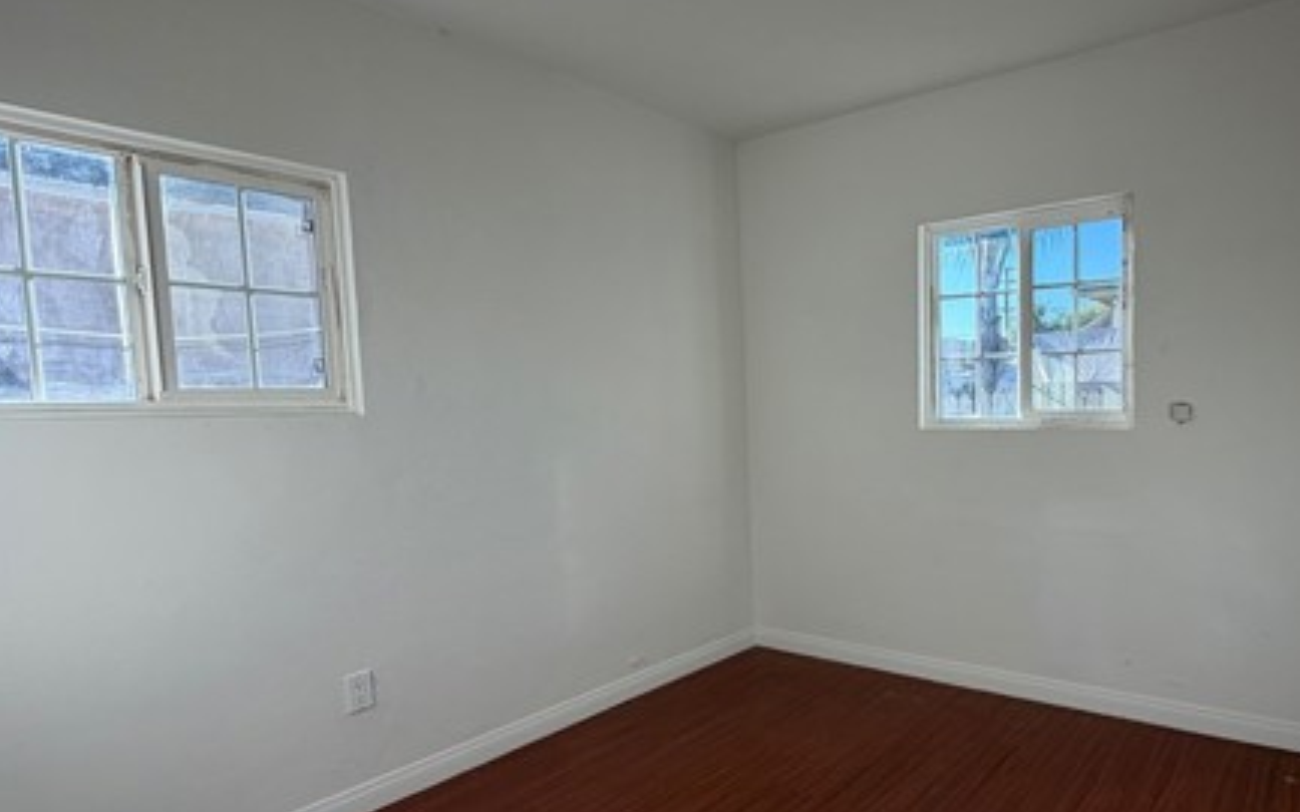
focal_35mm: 22
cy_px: 454
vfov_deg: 54.9
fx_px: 779
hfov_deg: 77.2
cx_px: 861
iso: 40
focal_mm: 2.22
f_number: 2.2
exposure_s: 1/167
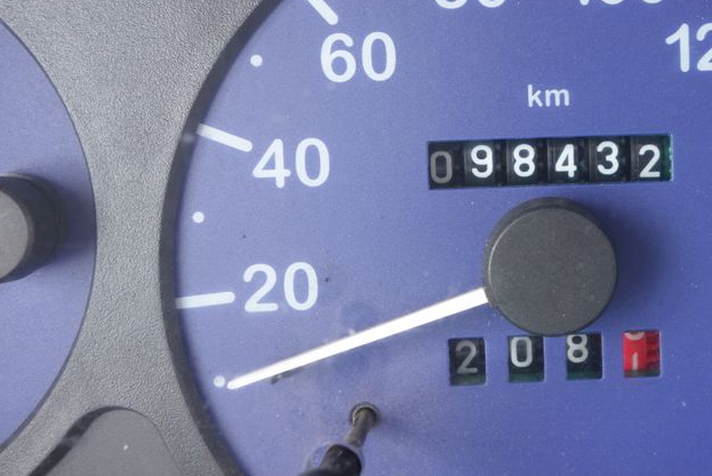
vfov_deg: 29.1
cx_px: 557
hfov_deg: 41.1
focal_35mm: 46
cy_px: 161
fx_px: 910
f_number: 4
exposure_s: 1/30
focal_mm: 10.4
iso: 400
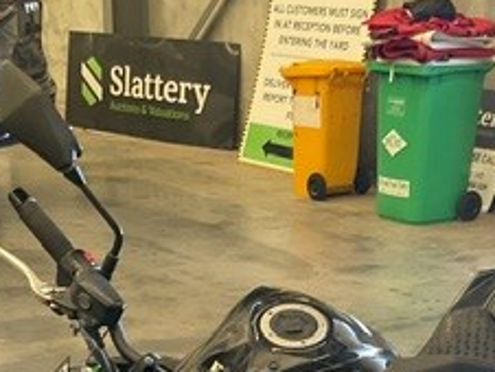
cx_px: 285
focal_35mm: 82
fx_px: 1174
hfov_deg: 23.8
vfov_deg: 16.8
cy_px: 512
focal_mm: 3
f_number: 1.8
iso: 40
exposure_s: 1/60
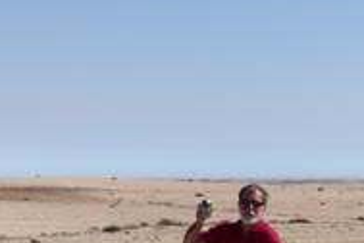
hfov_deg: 15.7
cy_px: 274
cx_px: 256
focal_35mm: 130
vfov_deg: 10.4
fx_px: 1314
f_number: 4
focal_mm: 10.5
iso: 100
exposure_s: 1/2000
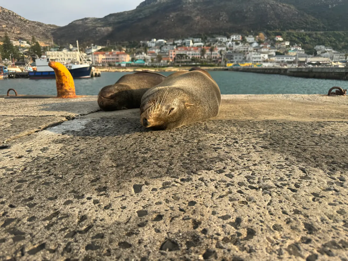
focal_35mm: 24
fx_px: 241
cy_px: 130
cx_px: 174
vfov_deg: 56.8
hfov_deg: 71.6
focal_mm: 6.76
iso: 80
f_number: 1.78
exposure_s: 1/1767
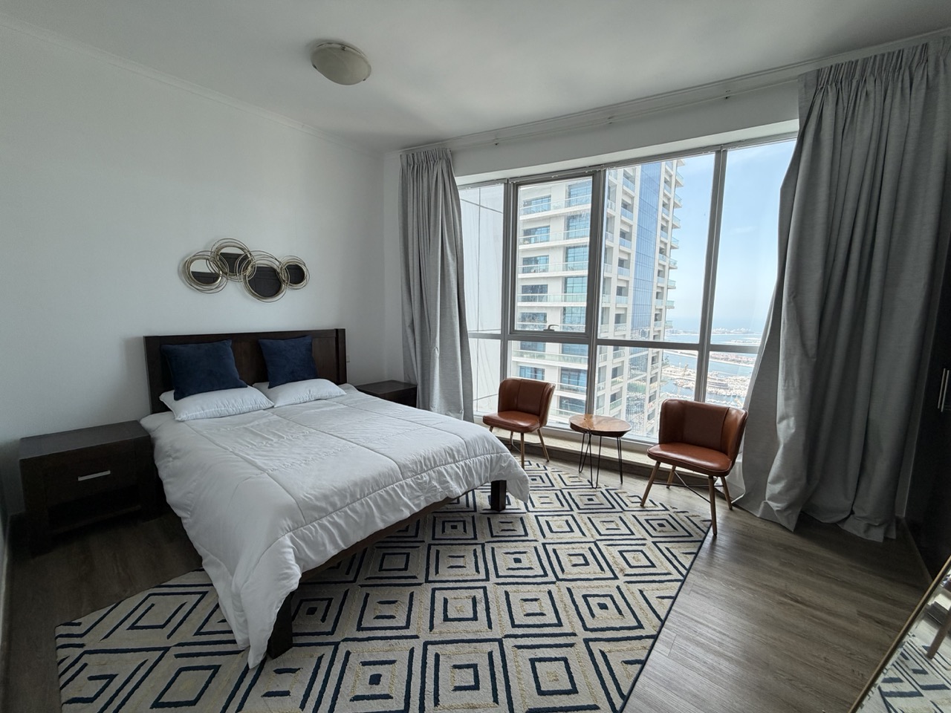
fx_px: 385
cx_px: 476
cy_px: 356
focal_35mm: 14
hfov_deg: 102.1
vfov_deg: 85.7
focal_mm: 2.22
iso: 64
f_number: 2.2
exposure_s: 1/121
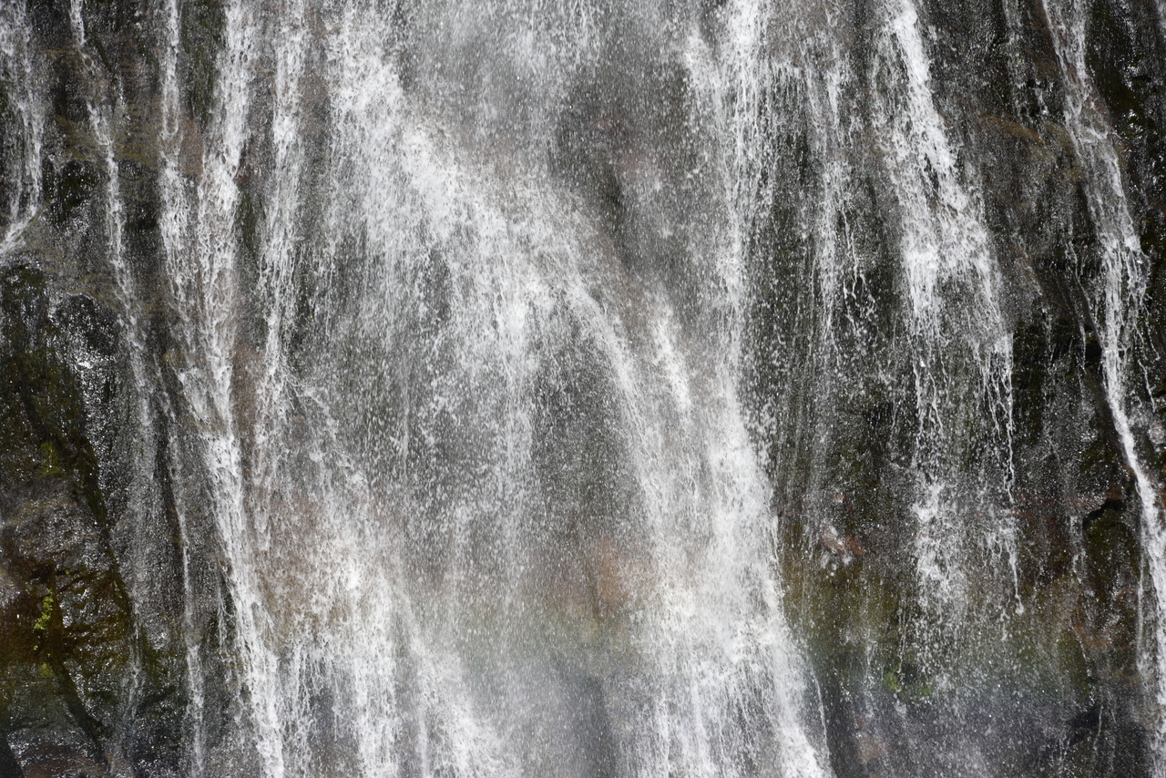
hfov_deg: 11.4
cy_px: 389
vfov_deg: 7.6
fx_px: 5831
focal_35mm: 180
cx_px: 583
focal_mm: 180
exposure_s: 1/400
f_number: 7.1
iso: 100
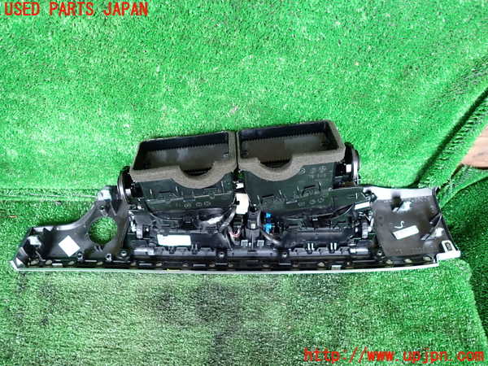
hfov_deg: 69.4
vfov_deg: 54.9
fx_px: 352
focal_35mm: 25
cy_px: 183
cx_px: 244
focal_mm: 4.5
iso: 200
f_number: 2
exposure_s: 1/50
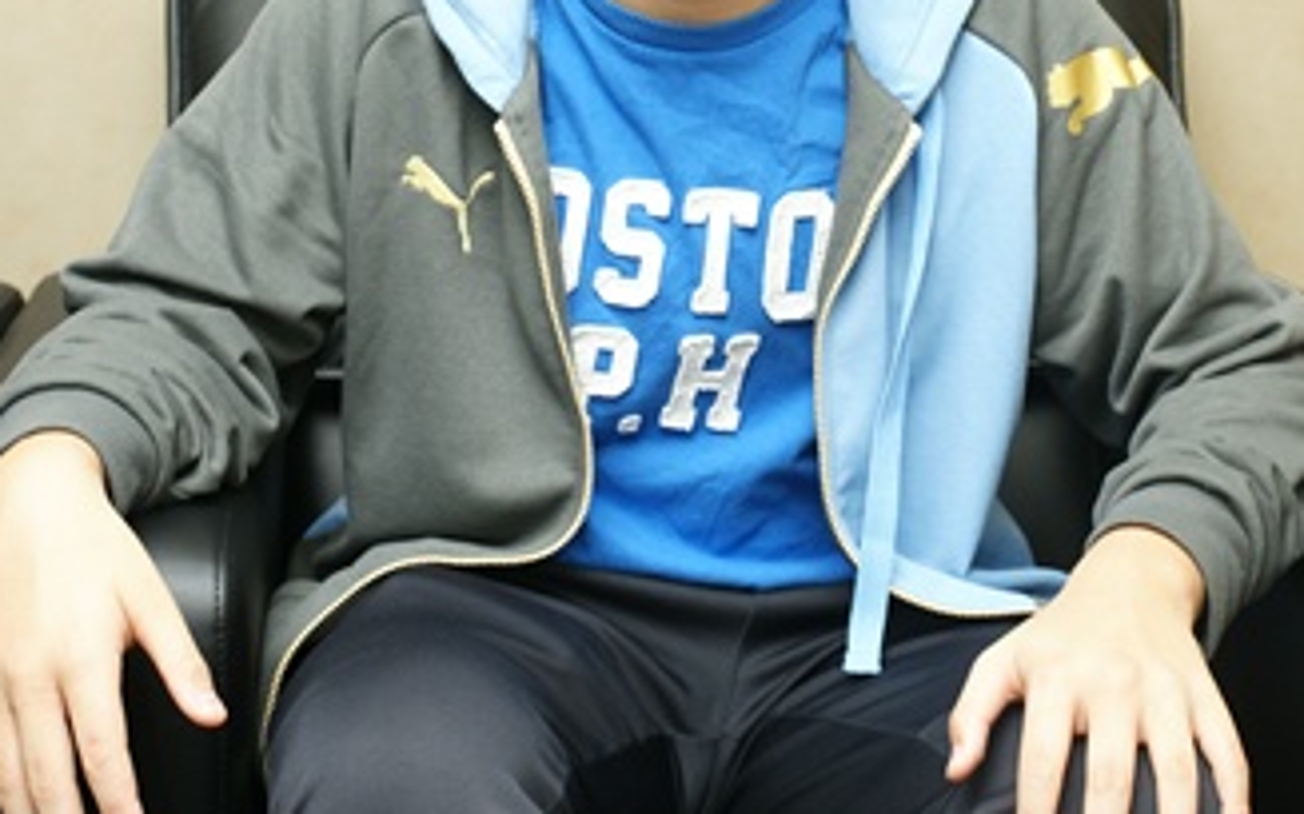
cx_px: 648
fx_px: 2905
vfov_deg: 15.7
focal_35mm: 82
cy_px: 76
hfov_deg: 25.3
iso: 400
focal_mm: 35
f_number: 5.6
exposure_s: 1/125
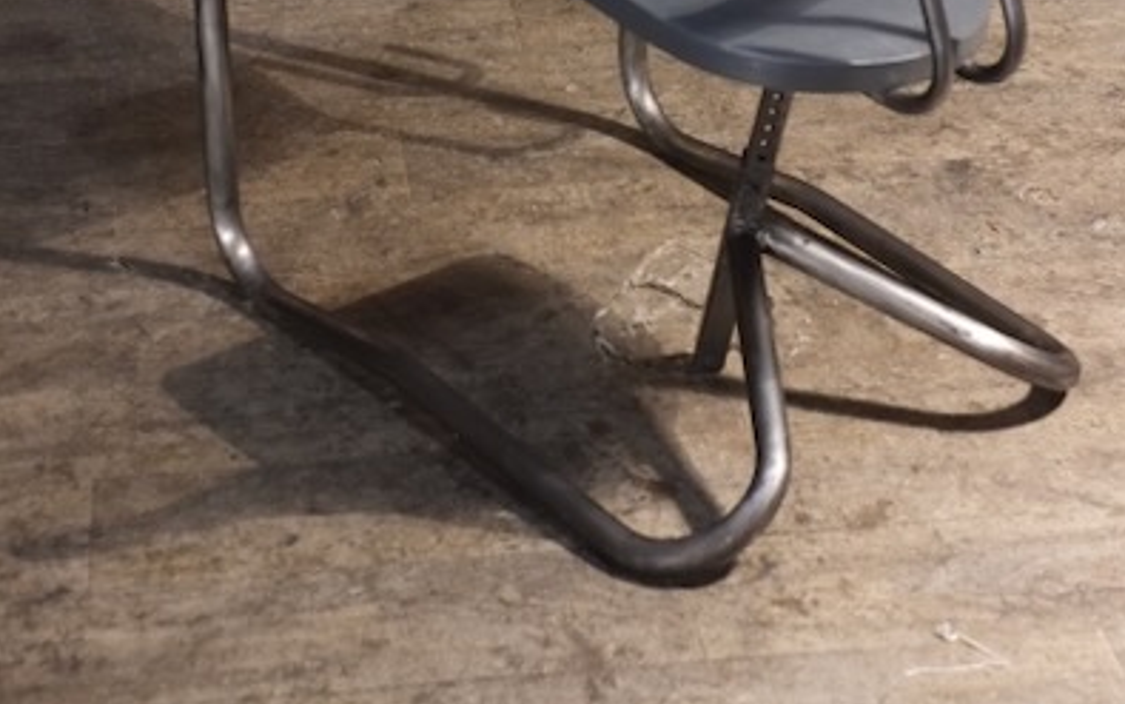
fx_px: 2514
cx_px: 567
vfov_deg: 15.6
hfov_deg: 25.2
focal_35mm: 82
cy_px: -11
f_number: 3.6
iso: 3200
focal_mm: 35
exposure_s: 1/125
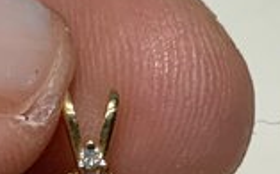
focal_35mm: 67
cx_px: 68
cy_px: 180
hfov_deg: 30.1
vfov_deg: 18.8
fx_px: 511
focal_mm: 3
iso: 40
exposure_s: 1/120
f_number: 1.8
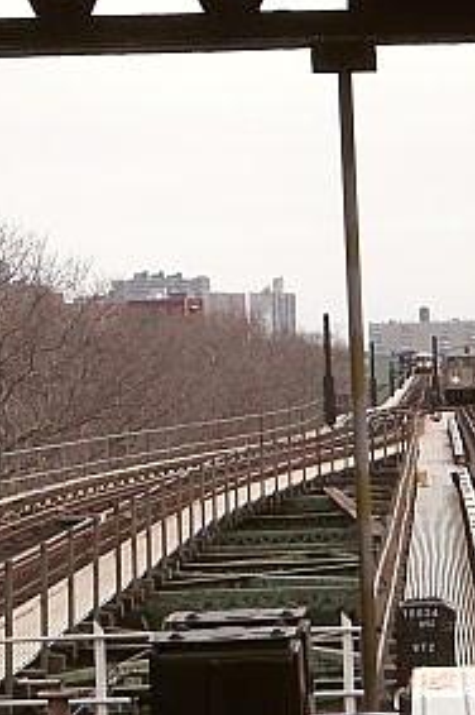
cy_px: 344
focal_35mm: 178
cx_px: 623
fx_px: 3531
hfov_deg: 7.6
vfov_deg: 11.6
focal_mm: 10.9
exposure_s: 1/350
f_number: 3.8
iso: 50
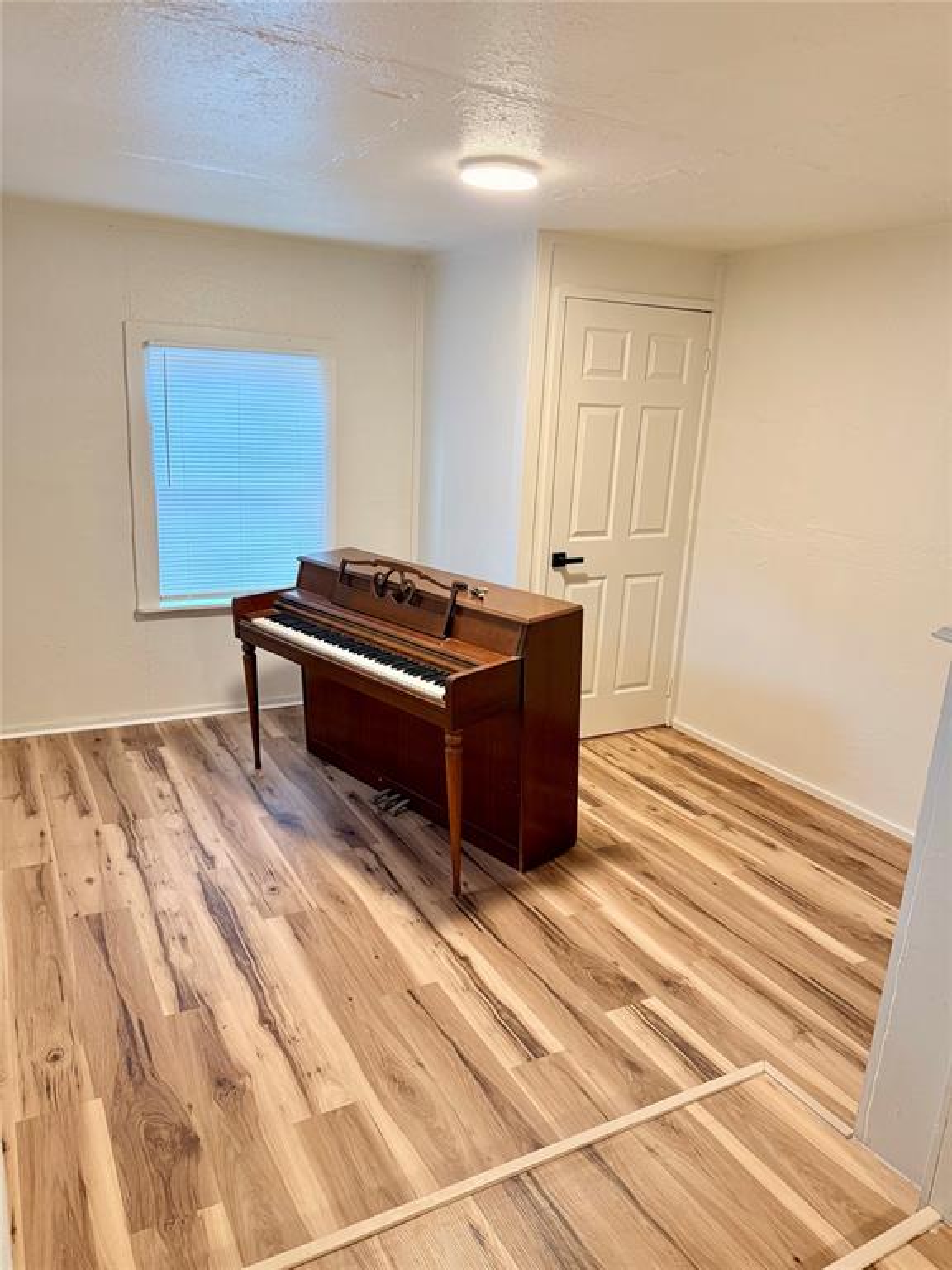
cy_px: 635
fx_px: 880
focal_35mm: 24
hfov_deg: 56.8
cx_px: 476
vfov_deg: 71.6
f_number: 1.78
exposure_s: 1/60
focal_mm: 6.76
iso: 320
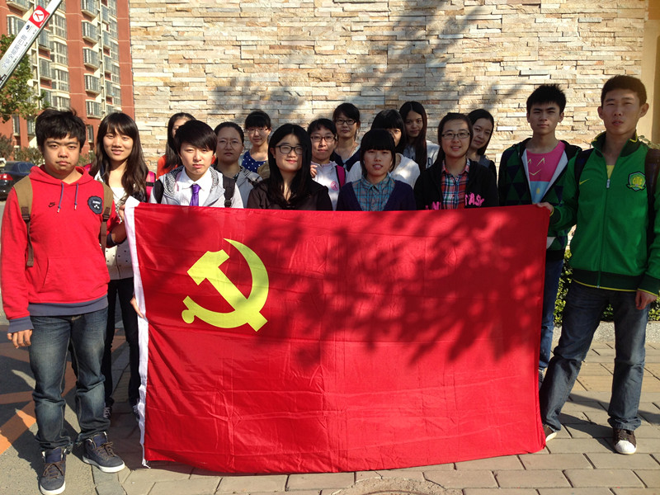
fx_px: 629
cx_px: 330
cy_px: 248
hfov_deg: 55.4
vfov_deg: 42.9
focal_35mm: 33
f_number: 2.4
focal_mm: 4.12
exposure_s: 1/1106
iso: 50
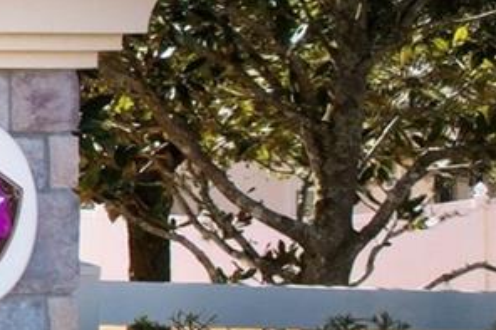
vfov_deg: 11.4
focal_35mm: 119
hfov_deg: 12.3
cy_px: -20
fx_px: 1639
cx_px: -804
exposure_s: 1/2000
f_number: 2.8
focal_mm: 8.4
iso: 100
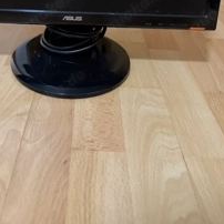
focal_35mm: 42
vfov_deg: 37.3
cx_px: 77
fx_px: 307
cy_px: 20
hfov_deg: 39.6
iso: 1000
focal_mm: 6.76
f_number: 1.78
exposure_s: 1/30
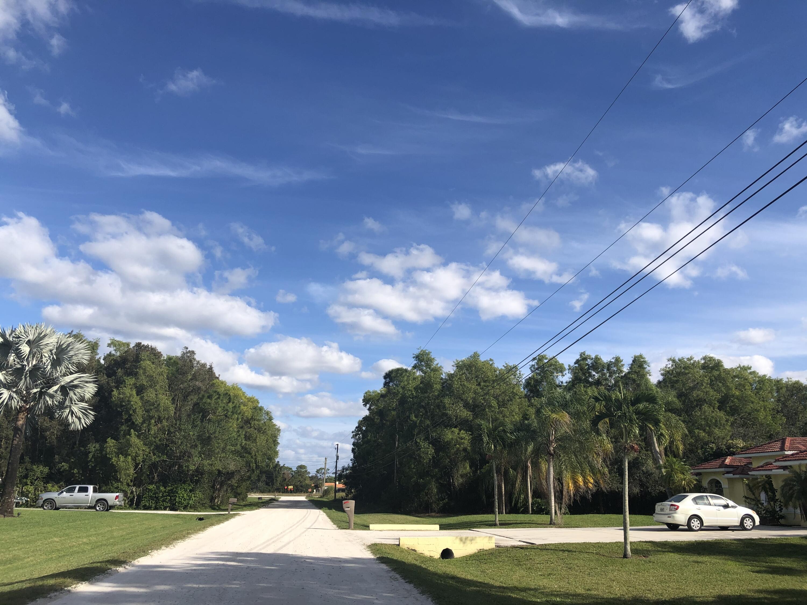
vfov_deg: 49.7
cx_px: 404
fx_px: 653
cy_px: 302
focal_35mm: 28
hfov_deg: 63.4
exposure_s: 1/2288
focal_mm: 4
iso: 20
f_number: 1.8
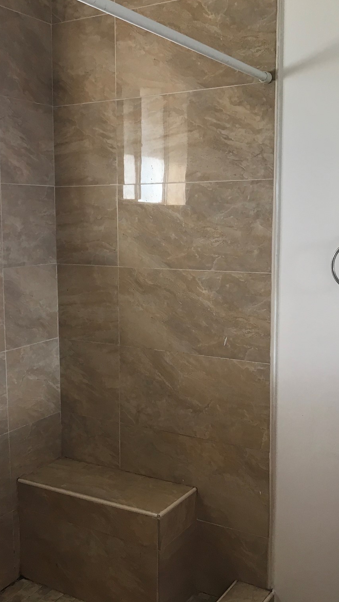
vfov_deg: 49.4
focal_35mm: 41
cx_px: 146
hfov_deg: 29.0
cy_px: 299
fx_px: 655
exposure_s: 1/40
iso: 25
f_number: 1.8
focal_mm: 3.99
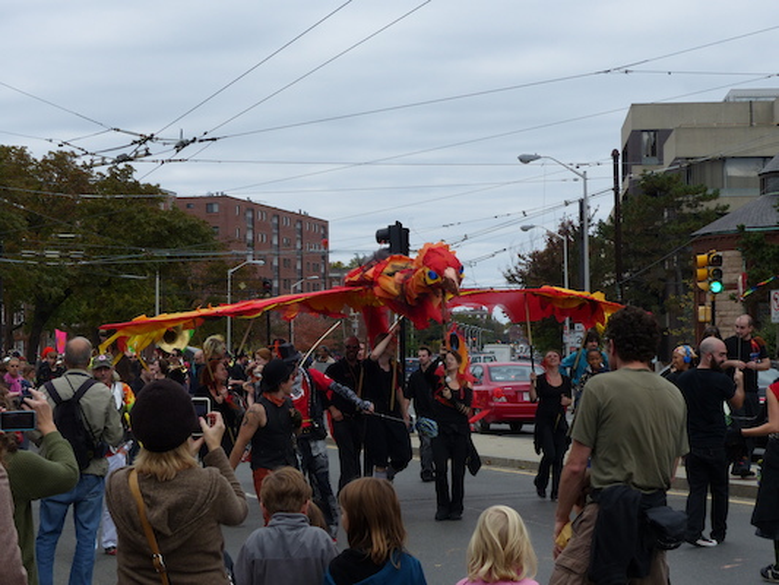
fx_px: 2003
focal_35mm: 89
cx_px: 390
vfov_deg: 16.6
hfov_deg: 22.0
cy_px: 292
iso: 100
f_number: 4
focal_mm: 16
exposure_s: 1/640
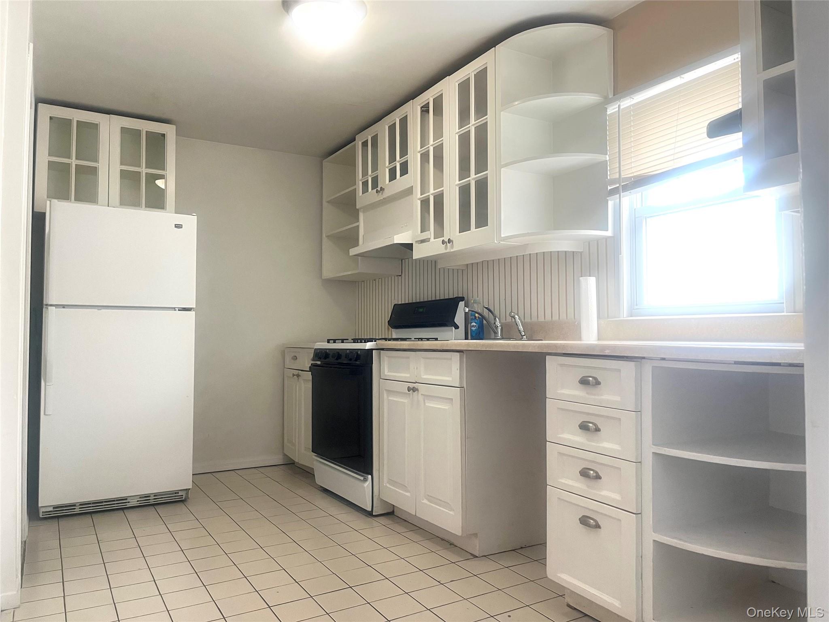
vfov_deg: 53.1
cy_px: 311
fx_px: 623
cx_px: 414
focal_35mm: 26
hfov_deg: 67.3
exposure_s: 1/60
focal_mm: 5.1
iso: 100
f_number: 1.6
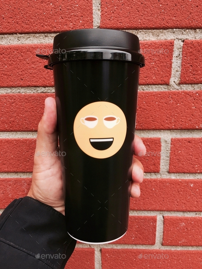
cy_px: 134
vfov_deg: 61.7
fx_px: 226
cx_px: 101
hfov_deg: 48.2
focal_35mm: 29
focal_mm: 4.15
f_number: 2.2
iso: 32
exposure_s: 1/120
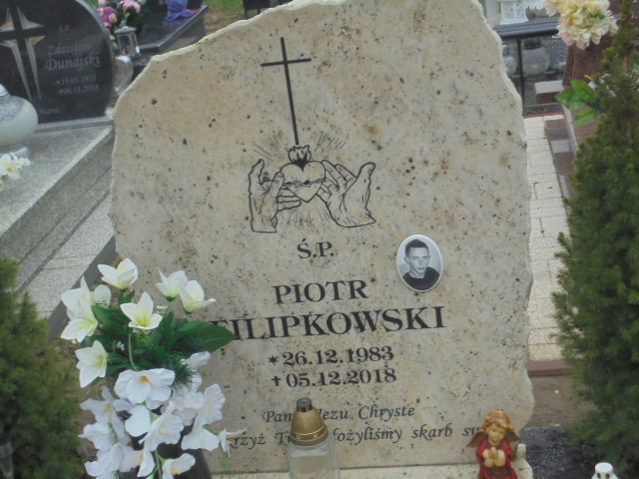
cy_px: 240
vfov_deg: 26.1
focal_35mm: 56
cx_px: 320
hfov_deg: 34.3
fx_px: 1034
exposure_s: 1/80
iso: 100
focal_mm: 10.1
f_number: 5.2
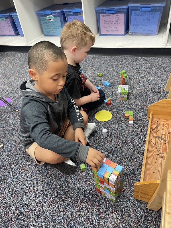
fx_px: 171
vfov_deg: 67.3
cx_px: 86
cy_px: 114
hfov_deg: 53.1
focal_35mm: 26
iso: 200
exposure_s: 1/60
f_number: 1.6
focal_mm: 4.2
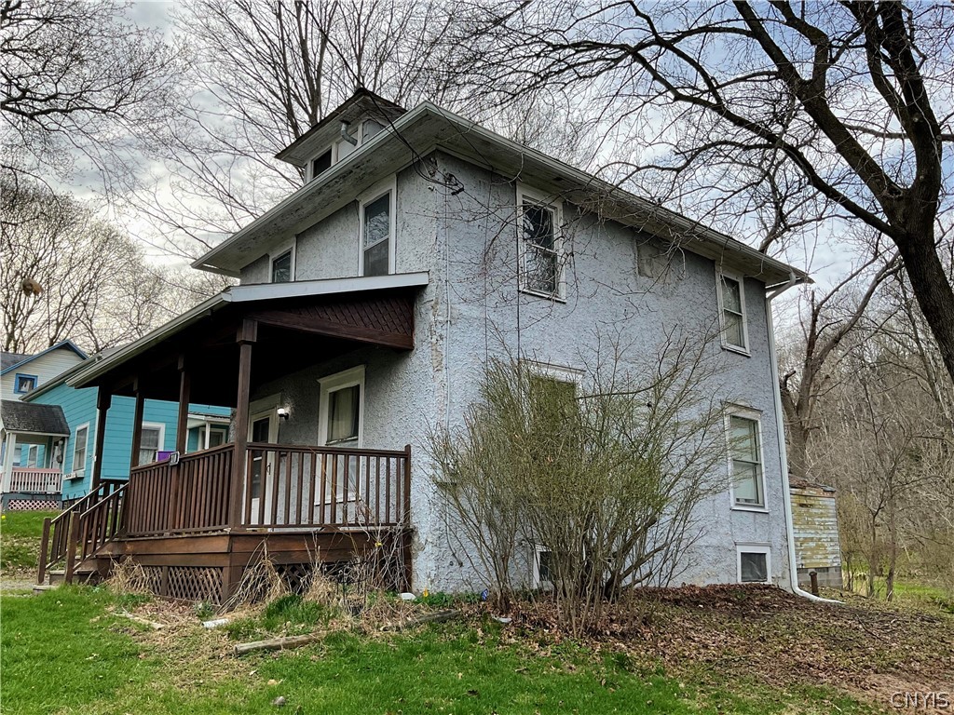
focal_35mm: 29
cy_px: 358
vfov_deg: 48.2
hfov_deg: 61.7
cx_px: 477
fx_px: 799
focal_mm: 3
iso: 16
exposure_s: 1/378
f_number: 1.8
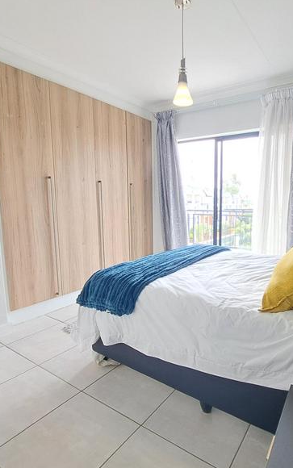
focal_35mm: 19
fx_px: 243
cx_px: 199
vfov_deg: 88.0
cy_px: 239
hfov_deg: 60.5
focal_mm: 1.74
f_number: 2.2
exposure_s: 1/50
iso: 50
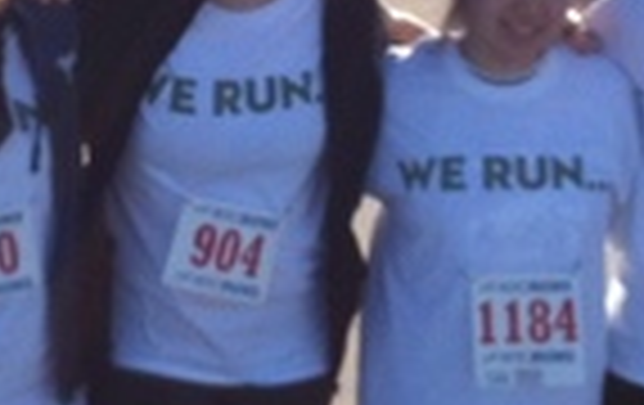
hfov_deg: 11.2
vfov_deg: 7.1
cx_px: 207
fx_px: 3271
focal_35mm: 186
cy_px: 45
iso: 80
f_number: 2.8
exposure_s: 1/625
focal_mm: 3.85
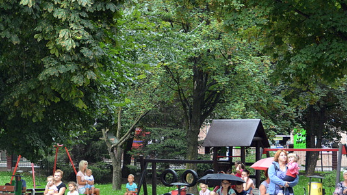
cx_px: 104
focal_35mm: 146
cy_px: 121
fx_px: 1343
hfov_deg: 14.7
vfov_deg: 8.3
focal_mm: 62
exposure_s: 1/250
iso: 1600
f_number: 4.8
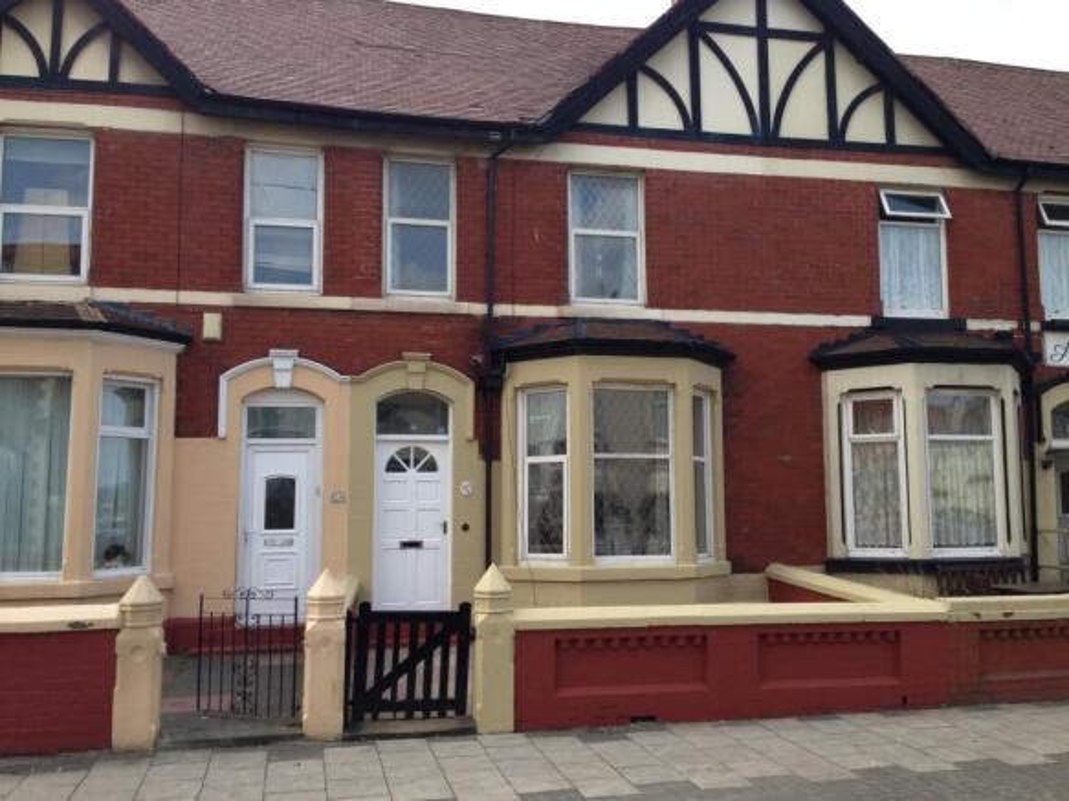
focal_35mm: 33
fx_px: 1019
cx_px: 534
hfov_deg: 55.4
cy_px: 400
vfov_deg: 42.9
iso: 50
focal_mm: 4.13
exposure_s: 1/459
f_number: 2.4
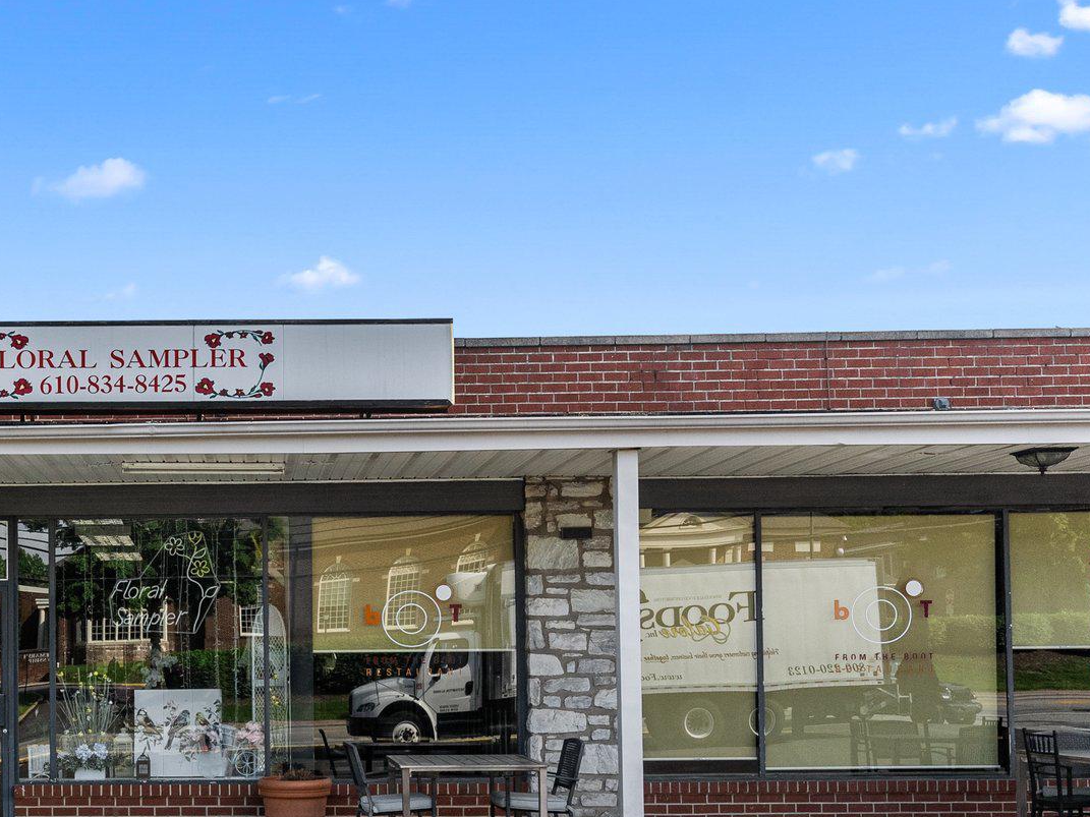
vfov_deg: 30.9
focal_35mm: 46
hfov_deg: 39.1
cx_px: 172
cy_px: 626
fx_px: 1448
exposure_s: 1/400
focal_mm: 25
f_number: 11
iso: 800
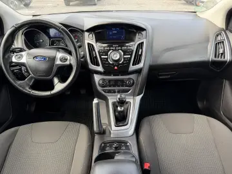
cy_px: 87
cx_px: 116
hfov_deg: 71.6
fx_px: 161
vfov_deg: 56.8
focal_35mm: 24
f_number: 1.78
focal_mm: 6.76
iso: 125
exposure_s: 1/191
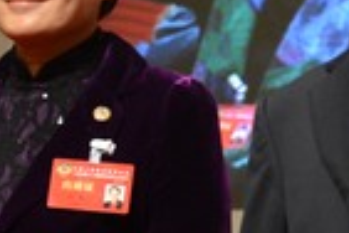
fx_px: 3984
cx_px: 332
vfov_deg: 3.3
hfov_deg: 5.0
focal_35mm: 411
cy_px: -51
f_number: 6.3
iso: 2500
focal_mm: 68
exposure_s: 1/160
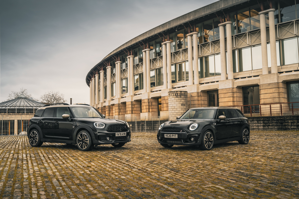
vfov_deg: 35.9
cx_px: 150
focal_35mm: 37
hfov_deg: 51.9
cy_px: 100
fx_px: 307
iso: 250
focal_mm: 37
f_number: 4
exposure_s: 1/160
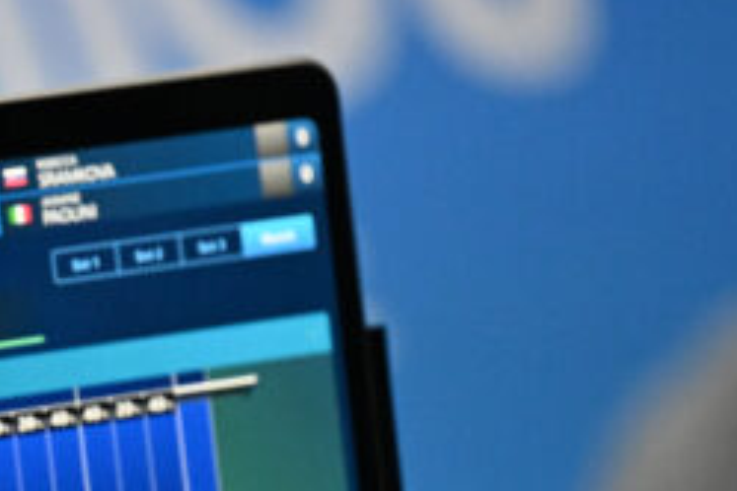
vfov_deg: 2.1
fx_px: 13470
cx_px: -287
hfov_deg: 3.1
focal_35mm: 658
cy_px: 744
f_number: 2.8
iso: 4000
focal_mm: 160
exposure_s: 1/1600
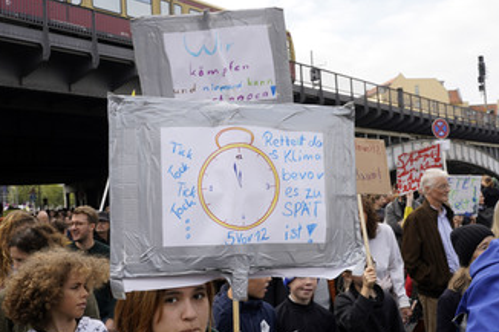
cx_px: 285
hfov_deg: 41.8
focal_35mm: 47
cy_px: 164
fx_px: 651
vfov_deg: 28.6
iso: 160
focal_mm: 34
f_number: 11
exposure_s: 1/100
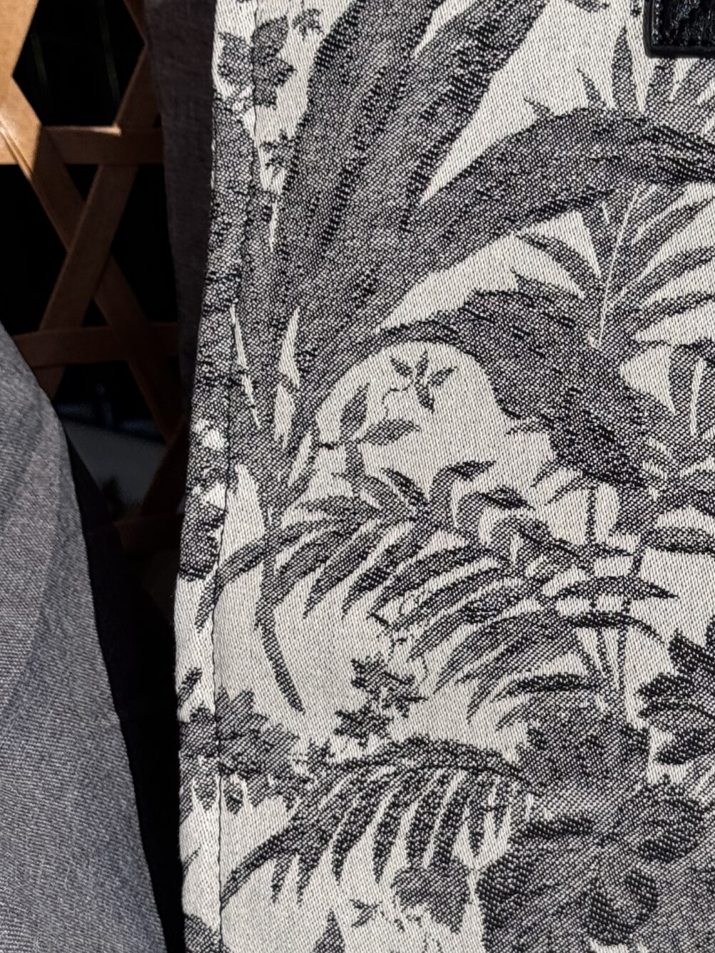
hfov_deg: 15.8
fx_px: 2534
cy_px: 489
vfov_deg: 21.3
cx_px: 662
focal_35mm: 92
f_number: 1.78
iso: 64
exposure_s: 1/9009
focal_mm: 6.76
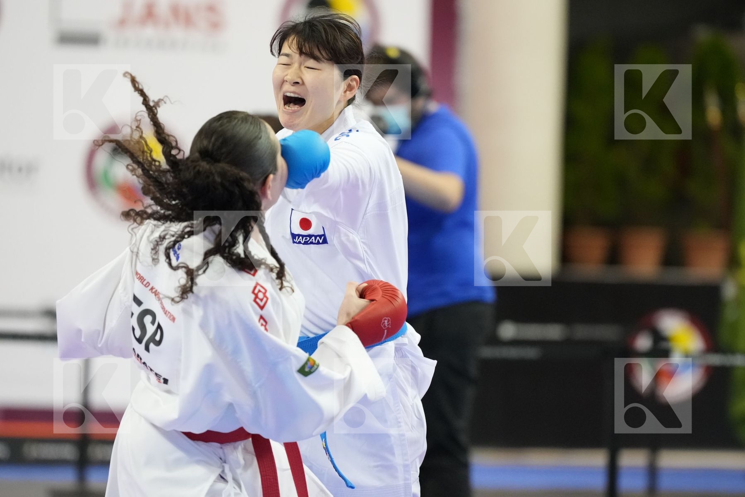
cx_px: 372
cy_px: 248
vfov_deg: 4.6
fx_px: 6208
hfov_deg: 6.9
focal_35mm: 300
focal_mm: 200
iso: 4000
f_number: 2.8
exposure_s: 1/1000
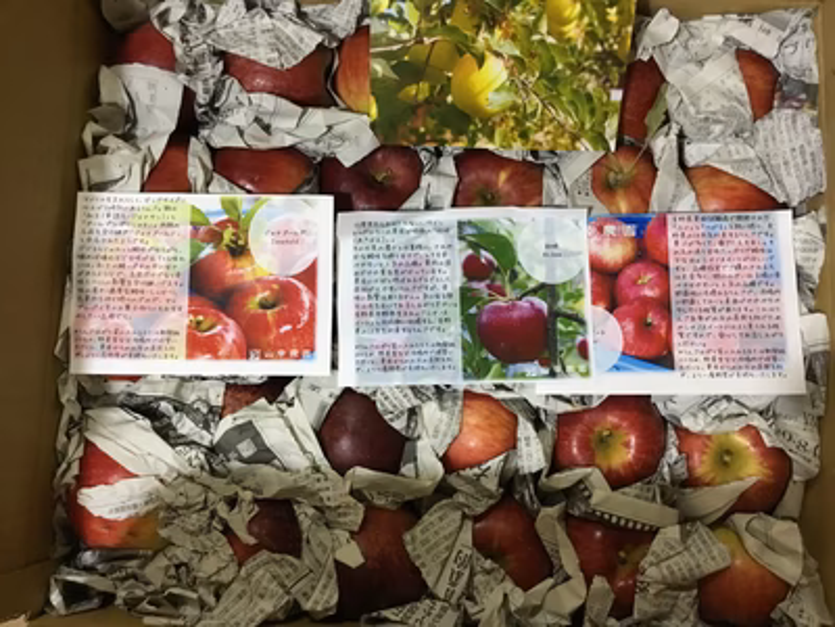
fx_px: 748
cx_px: 418
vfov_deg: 45.4
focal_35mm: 31
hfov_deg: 58.4
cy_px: 314
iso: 200
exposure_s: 1/17
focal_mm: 3.3
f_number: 2.4
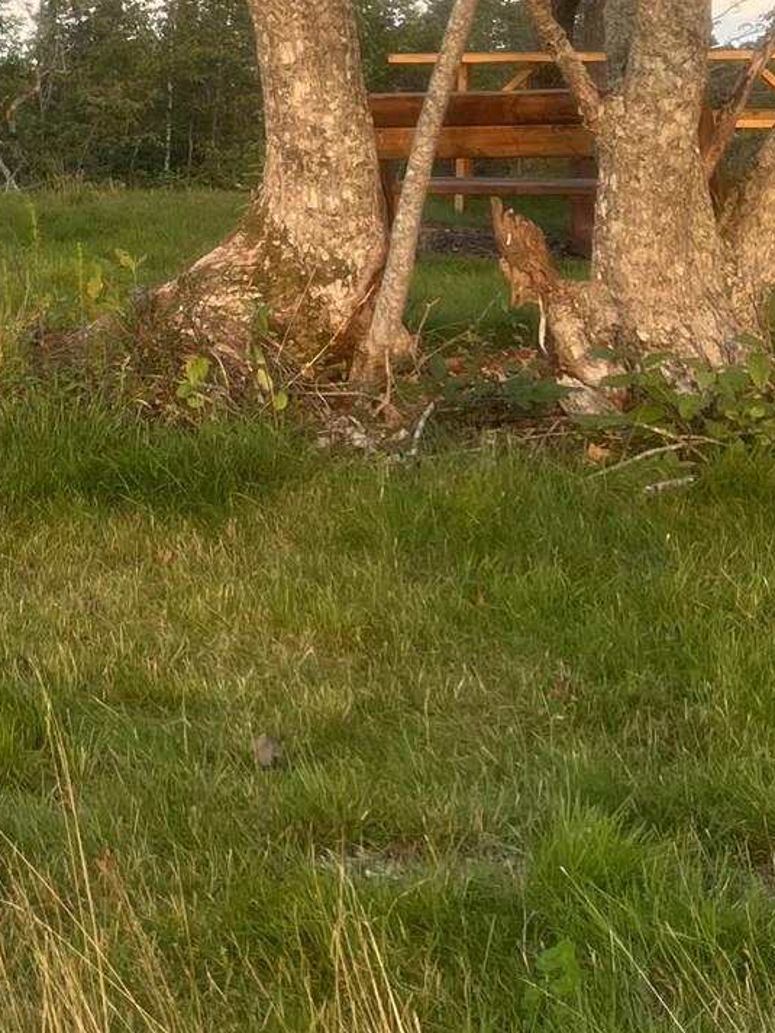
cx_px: -413
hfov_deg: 16.0
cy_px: 135
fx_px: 2507
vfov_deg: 22.8
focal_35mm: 84
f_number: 1.5
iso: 50
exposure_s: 1/326
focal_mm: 5.7
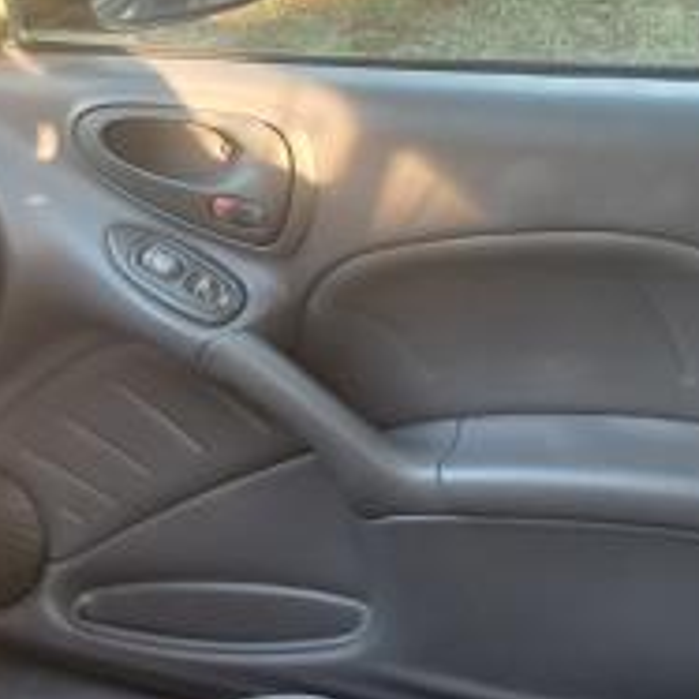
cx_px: 381
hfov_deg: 27.7
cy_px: 572
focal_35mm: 62
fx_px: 1416
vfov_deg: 27.1
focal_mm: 5.4
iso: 200
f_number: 1.8
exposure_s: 1/40
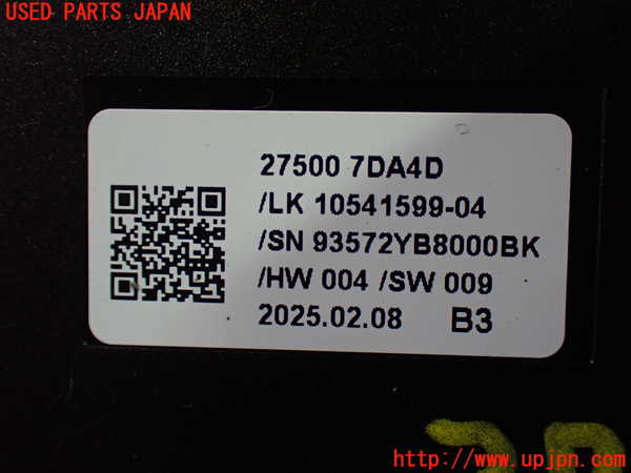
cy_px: 236
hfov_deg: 40.4
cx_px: 316
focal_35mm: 47
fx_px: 857
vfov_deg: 30.9
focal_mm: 8.4
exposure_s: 1/80
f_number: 3.1
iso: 800
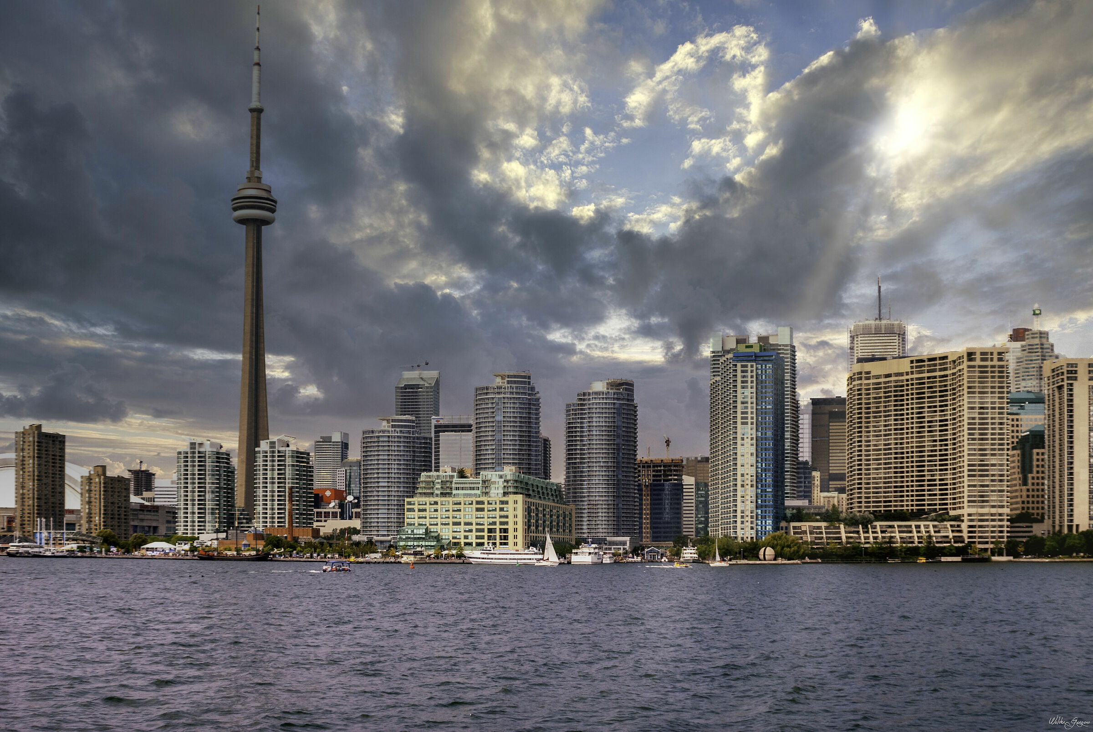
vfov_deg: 32.0
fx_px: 1277
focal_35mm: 42
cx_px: 546
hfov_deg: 46.3
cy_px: 366
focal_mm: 28
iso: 200
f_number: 5.6
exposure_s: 1/1600
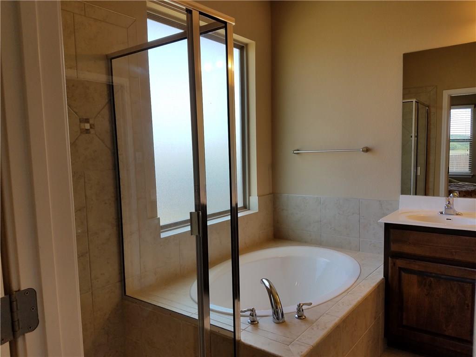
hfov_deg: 67.3
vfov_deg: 53.1
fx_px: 358
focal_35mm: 26
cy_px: 178
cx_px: 238
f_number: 1.7
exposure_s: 1/357
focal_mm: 4.2
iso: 50
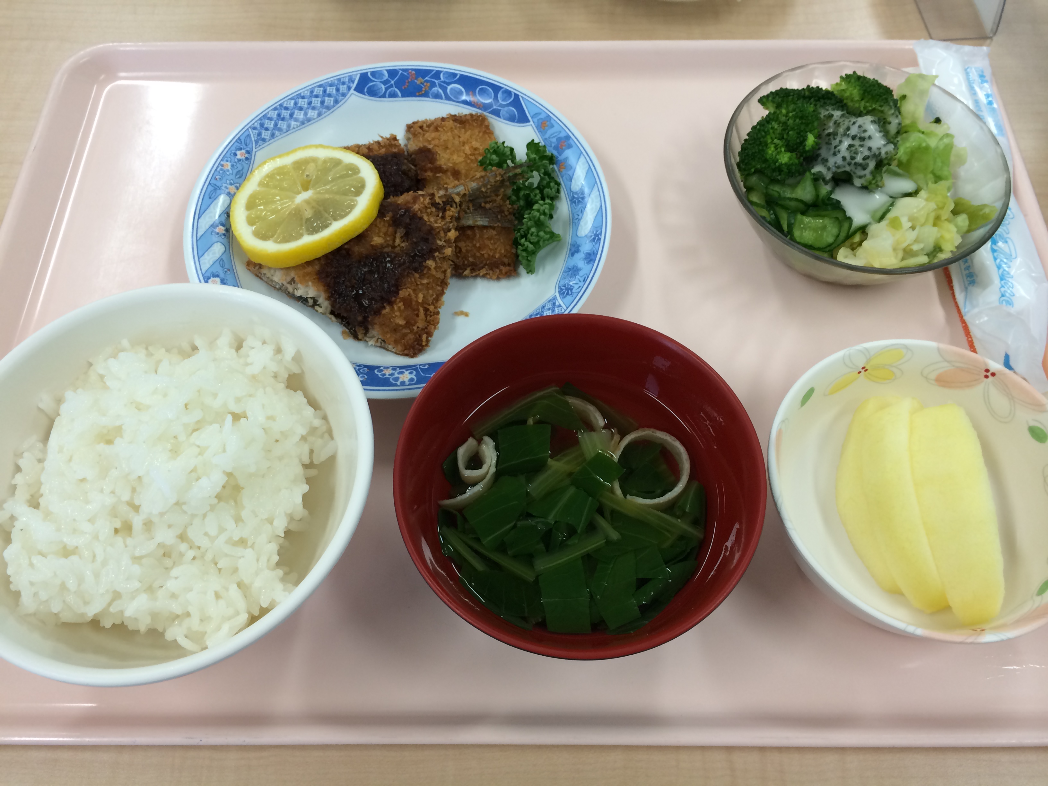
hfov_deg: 60.0
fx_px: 908
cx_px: 524
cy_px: 393
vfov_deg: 46.8
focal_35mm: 30
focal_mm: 4.12
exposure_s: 1/40
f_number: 2.2
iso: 40
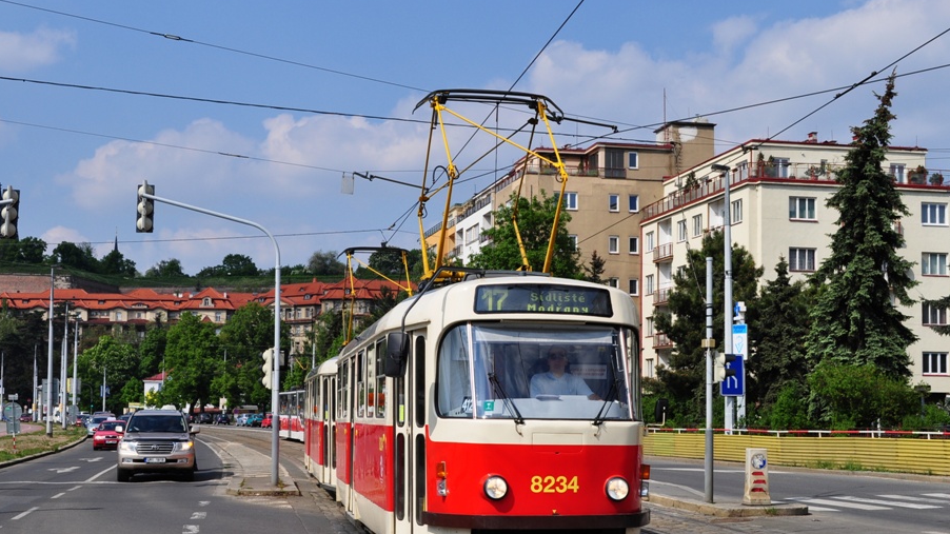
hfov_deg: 36.6
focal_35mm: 57
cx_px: 452
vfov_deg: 21.0
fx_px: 1436
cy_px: 338
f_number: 14
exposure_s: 1/200
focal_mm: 32
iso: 200
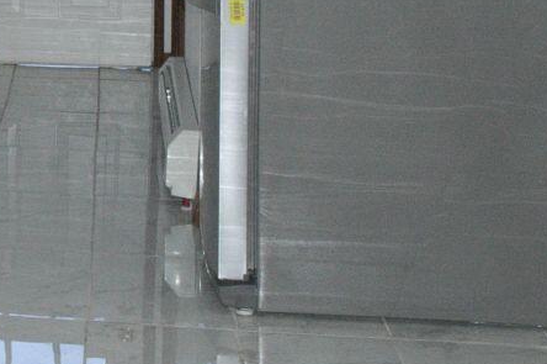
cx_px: -317
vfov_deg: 9.8
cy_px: -88
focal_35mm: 137
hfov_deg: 13.9
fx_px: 2075
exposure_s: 1/160
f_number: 10
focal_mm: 27
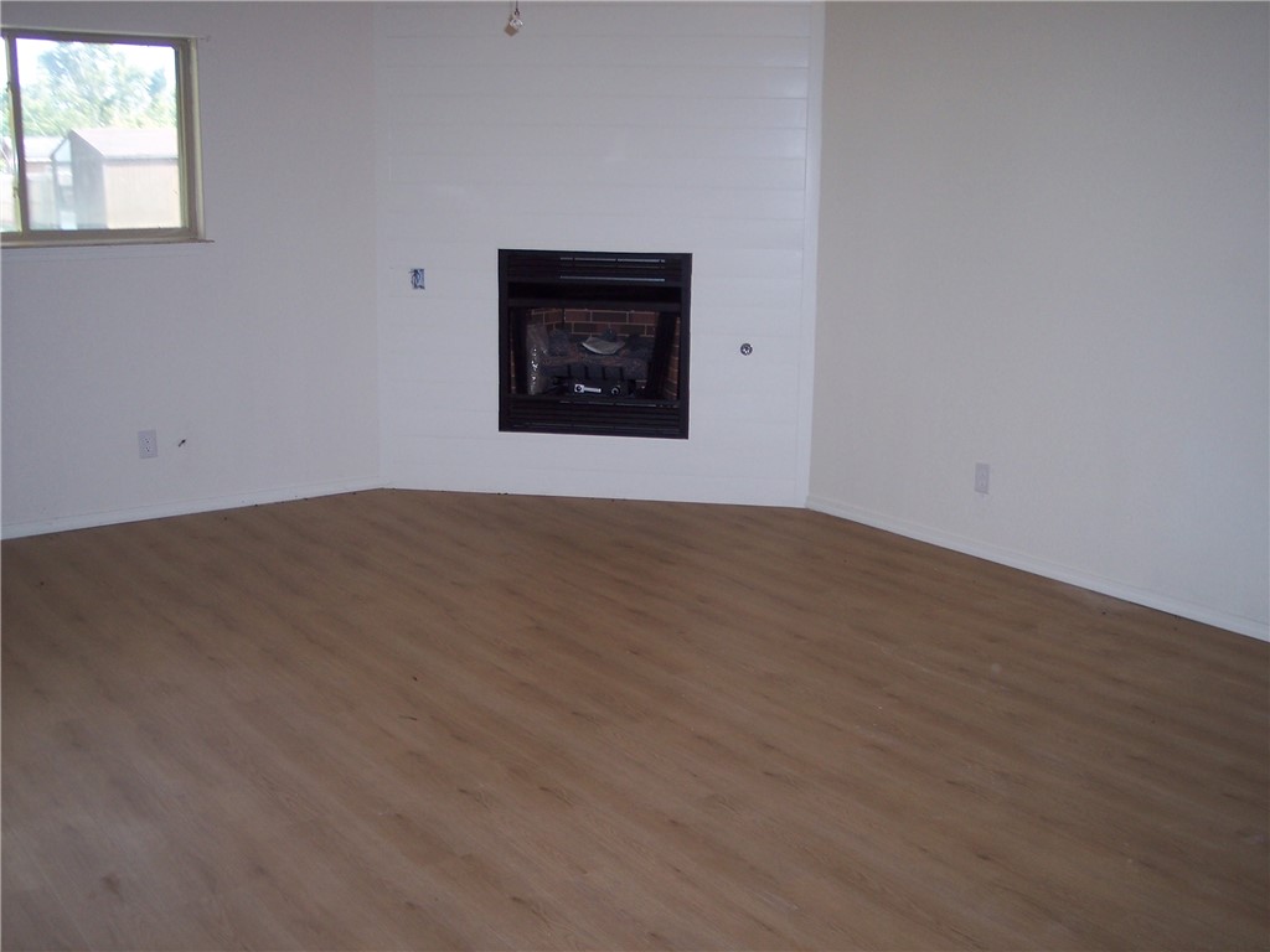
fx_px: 1431
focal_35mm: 39
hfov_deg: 47.9
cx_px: 635
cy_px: 476
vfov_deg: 36.8
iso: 100
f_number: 2.8
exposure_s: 1/60
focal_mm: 8
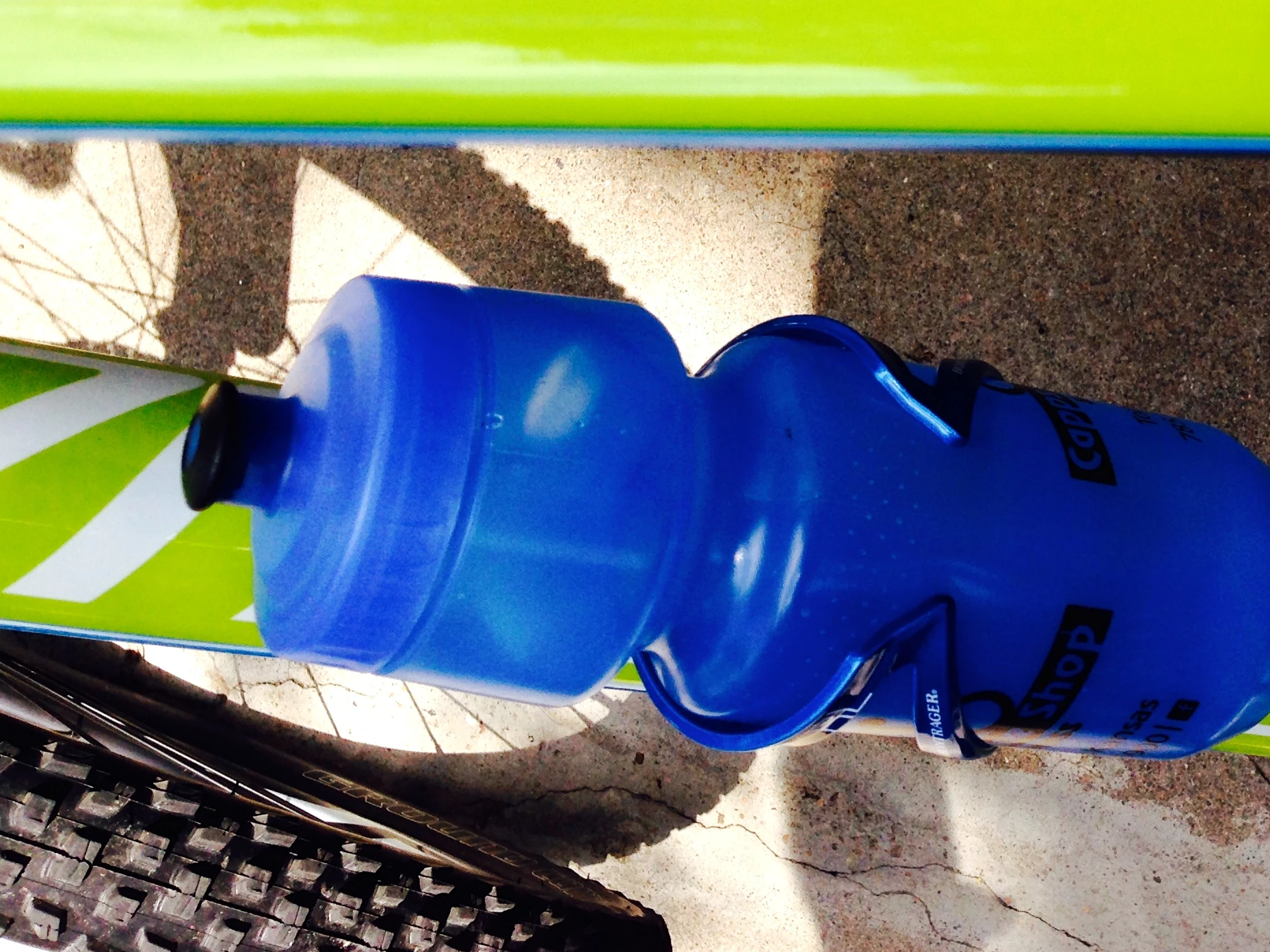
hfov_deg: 31.9
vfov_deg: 24.7
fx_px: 2128
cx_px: 1096
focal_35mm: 58
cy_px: 157
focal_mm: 4.12
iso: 50
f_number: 2.4
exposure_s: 1/753
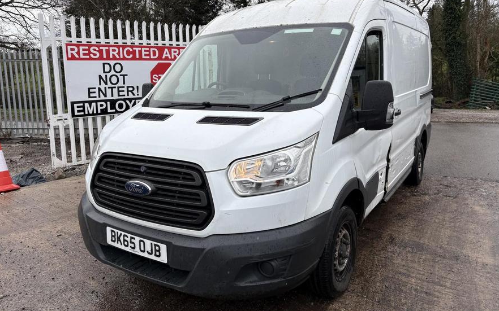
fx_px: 381
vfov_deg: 44.3
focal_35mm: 28
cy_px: 128
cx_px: 252
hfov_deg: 66.5
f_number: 1.6
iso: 50
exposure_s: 1/1175
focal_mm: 5.96
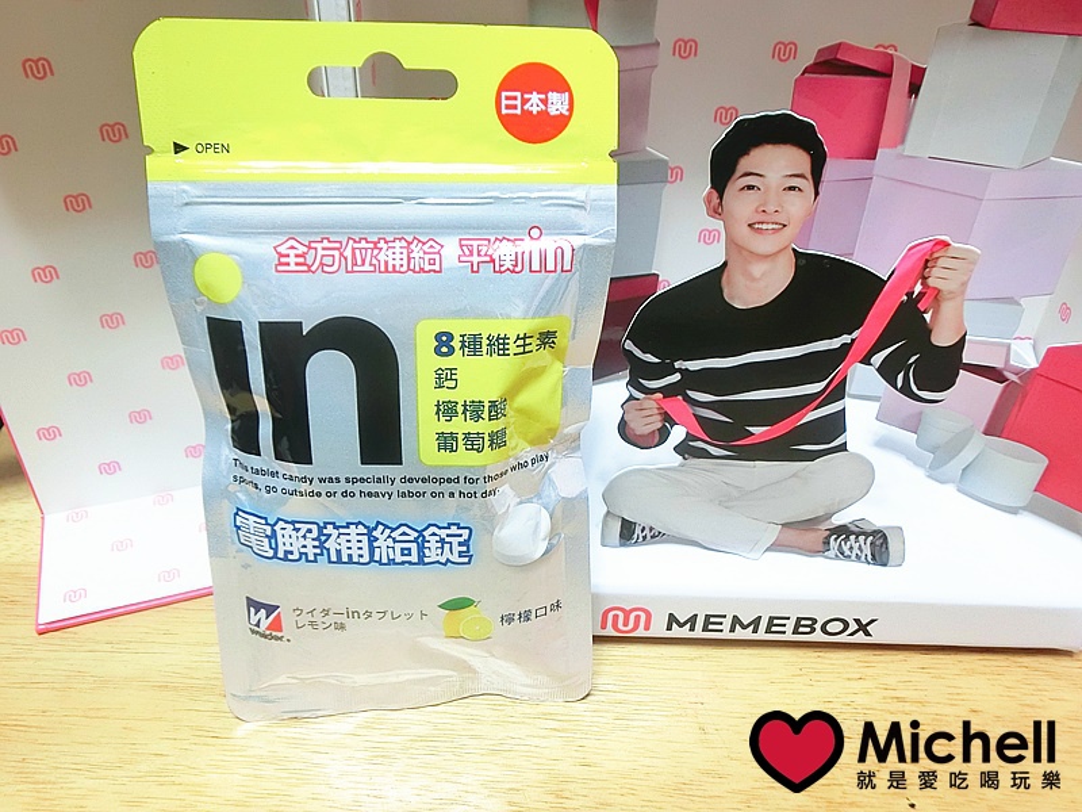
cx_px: 541
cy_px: 406
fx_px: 938
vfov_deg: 46.8
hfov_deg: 60.0
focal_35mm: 30
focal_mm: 5.36
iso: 400
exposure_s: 1/40
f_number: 3.5
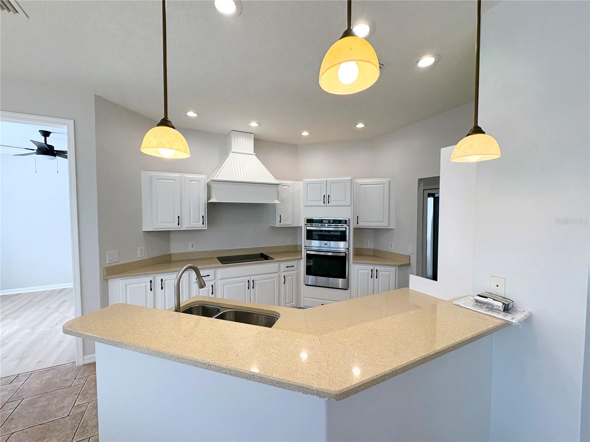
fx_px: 239
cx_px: 295
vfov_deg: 85.7
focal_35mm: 14
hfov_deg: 102.1
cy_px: 221
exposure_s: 1/131
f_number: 2.2
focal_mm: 2.22
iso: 80
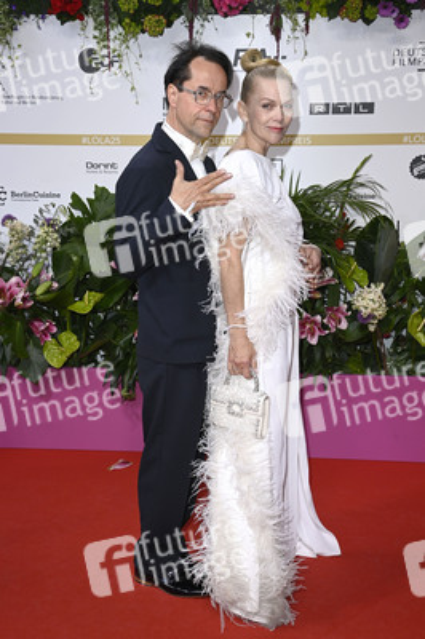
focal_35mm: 50
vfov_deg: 39.6
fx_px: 887
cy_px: 320
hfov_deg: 26.9
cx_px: 212
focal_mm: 50
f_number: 6.3
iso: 640
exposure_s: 1/250
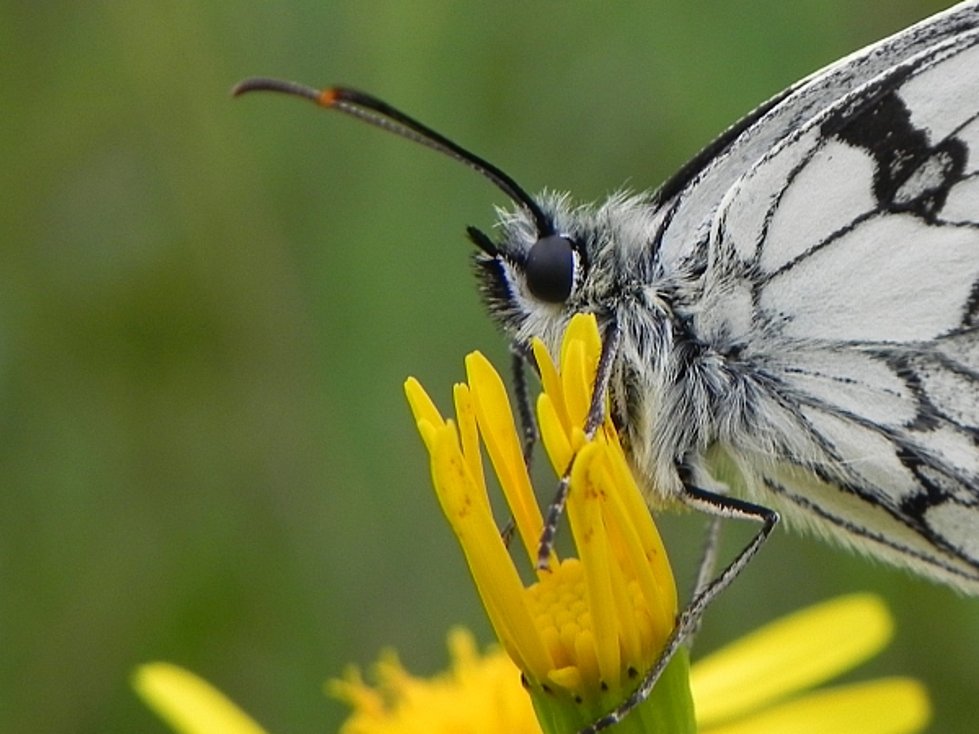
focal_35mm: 145
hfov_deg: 13.5
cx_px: 809
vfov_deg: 10.2
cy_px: 305
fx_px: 4101
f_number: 4.5
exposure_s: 1/183
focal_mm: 15.1
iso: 160
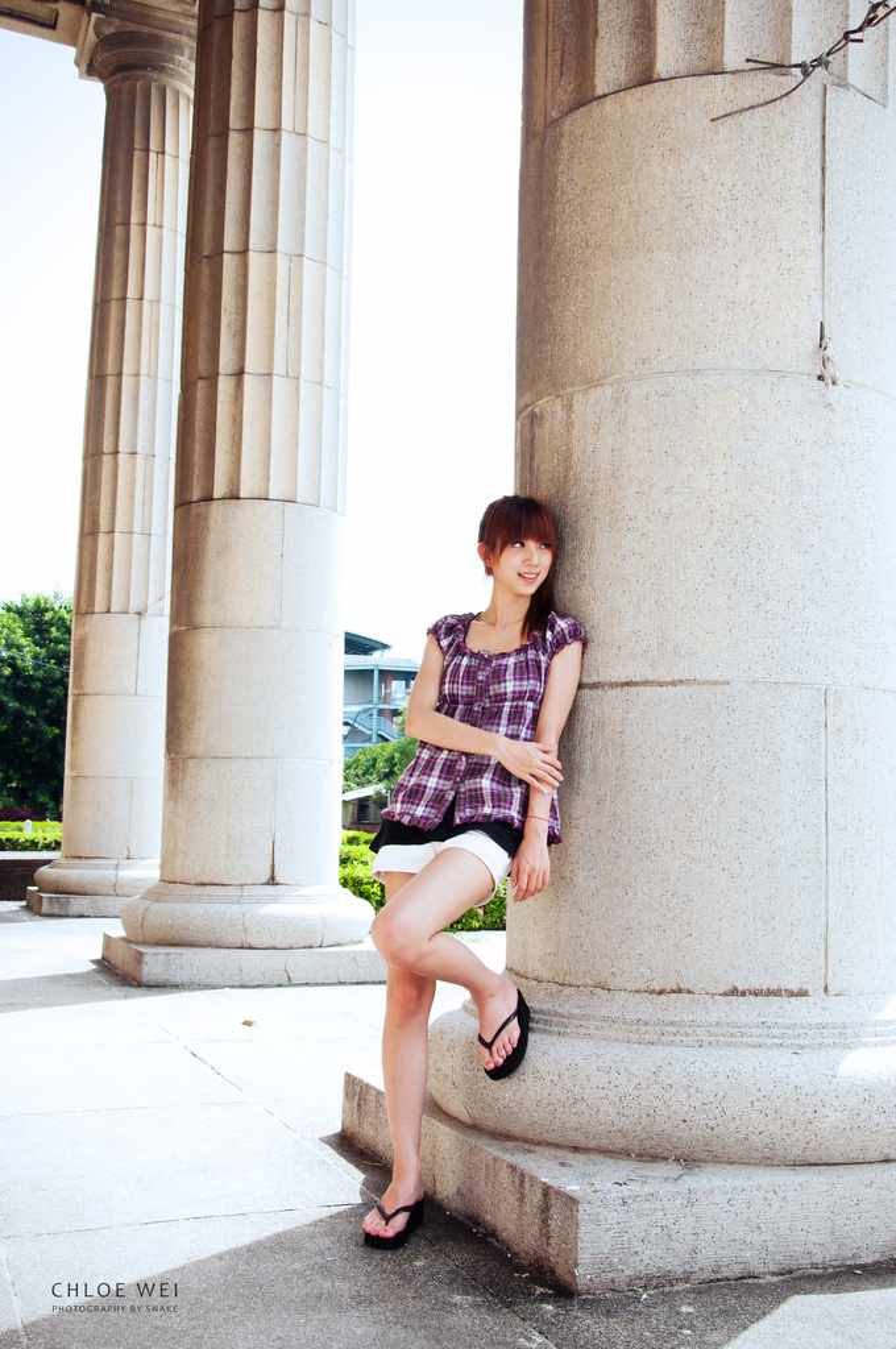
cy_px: 674
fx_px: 1404
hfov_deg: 35.4
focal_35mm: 38
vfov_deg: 51.3
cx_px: 448
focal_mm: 25
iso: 200
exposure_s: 1/200
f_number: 11
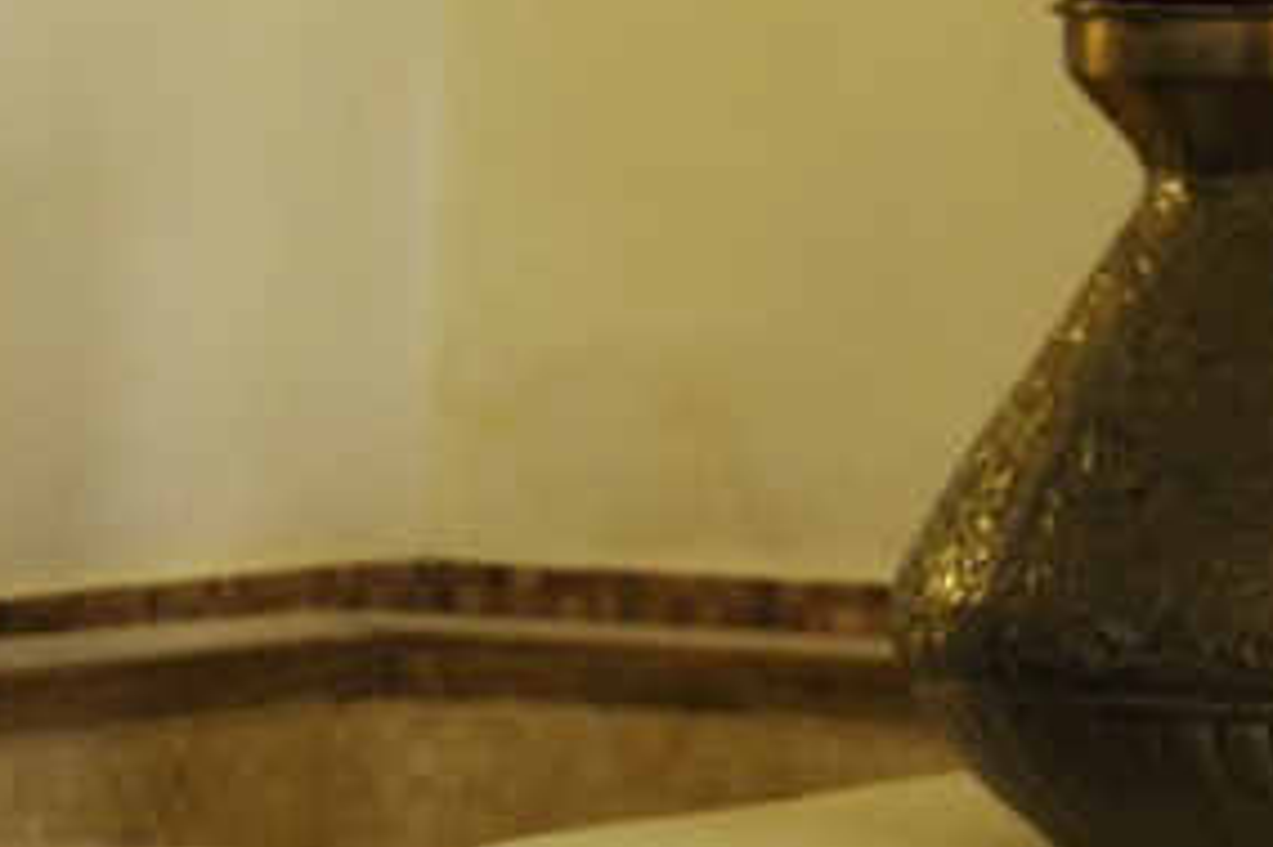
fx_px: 9966
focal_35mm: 282
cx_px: -2210
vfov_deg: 4.9
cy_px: 793
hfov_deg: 6.8
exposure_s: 1/5
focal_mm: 50
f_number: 6.3
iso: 400
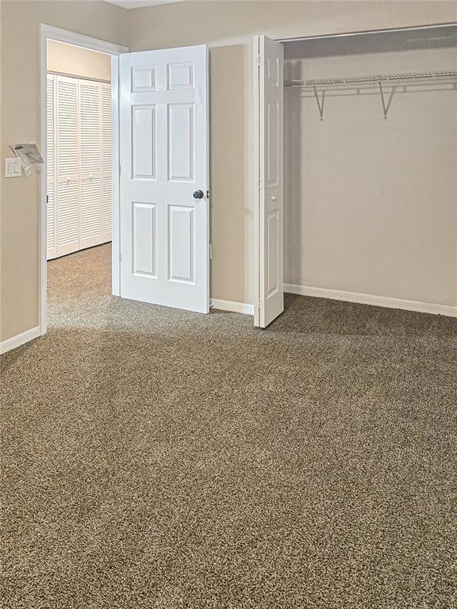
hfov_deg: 58.9
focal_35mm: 23
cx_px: 228
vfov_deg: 73.9
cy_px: 304
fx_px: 405
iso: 800
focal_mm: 6.3
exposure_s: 1/120
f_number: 1.7
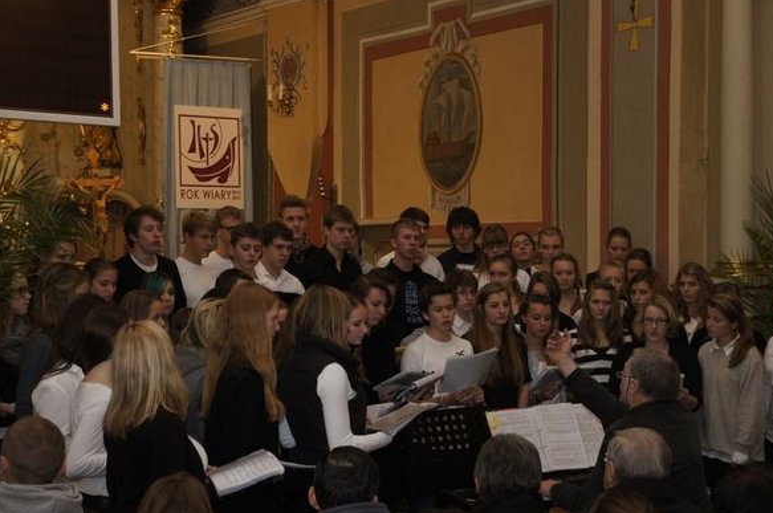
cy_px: 264
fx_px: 1256
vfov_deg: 23.1
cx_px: 365
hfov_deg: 34.2
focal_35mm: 59
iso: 1600
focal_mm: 35
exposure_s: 1/60
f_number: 5.6
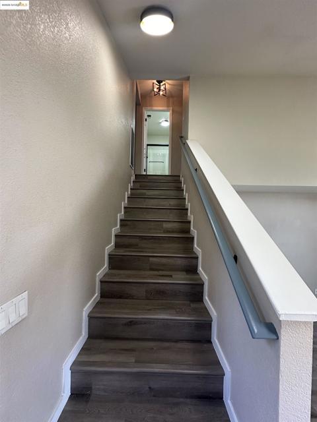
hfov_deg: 85.7
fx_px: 171
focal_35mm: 14
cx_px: 158
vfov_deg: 102.1
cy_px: 211
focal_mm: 2.22
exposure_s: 1/120
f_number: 2.2
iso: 200
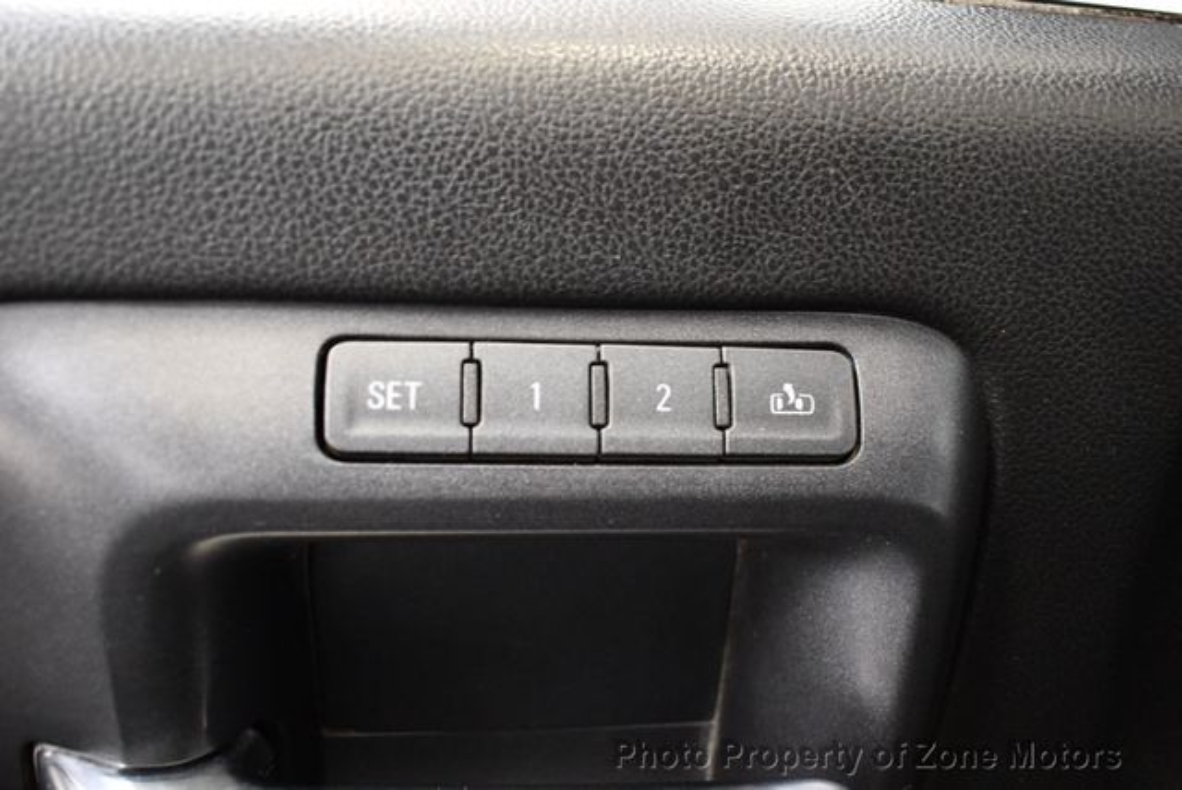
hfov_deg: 53.1
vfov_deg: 36.9
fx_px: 1183
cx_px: 591
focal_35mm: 36
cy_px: 395
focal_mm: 18
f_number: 3.5
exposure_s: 1/80
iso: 3200
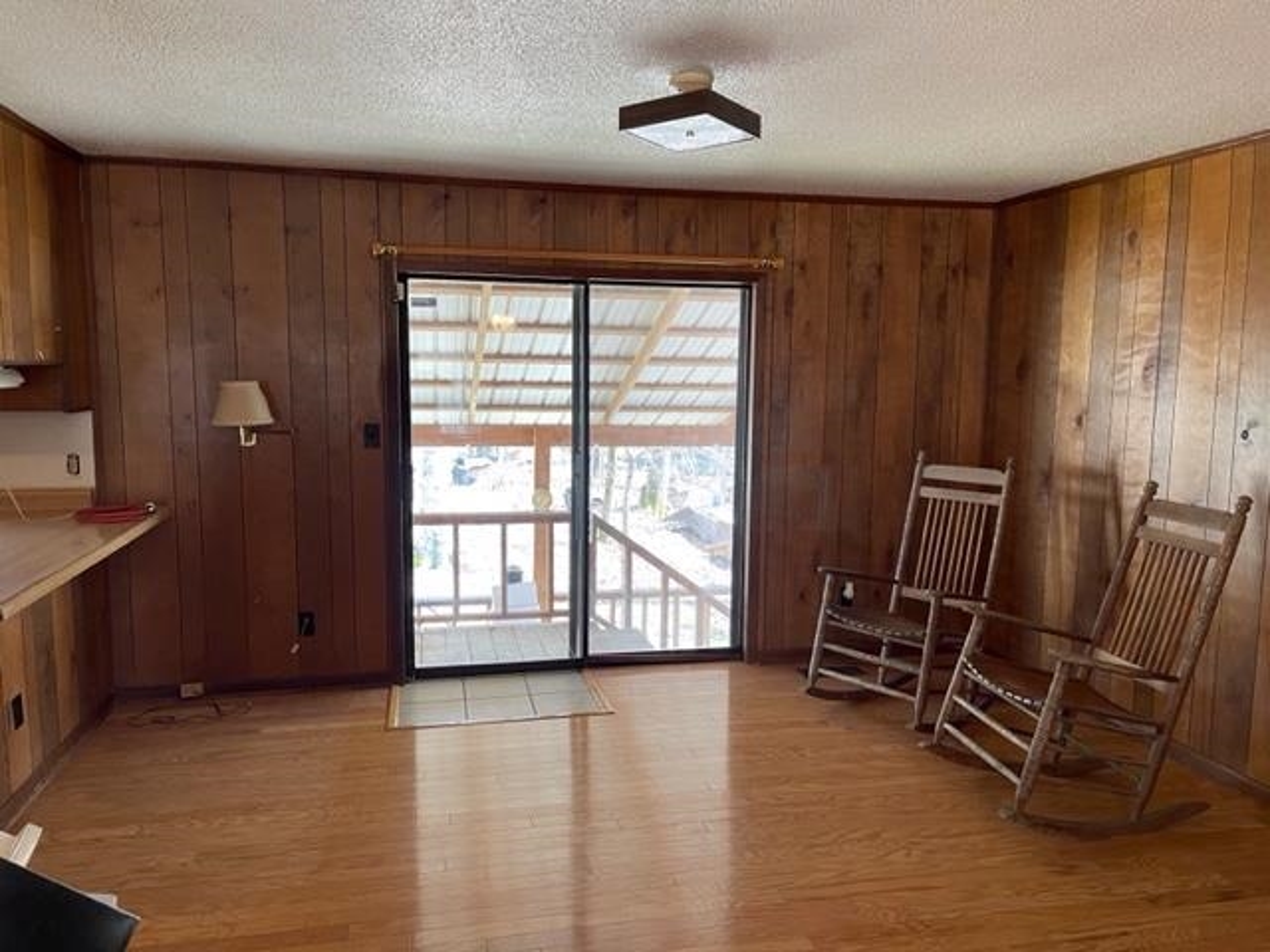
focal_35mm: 26
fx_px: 954
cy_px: 476
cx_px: 635
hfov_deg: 67.3
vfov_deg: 53.1
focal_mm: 5.1
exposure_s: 1/60
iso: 125
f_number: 1.6
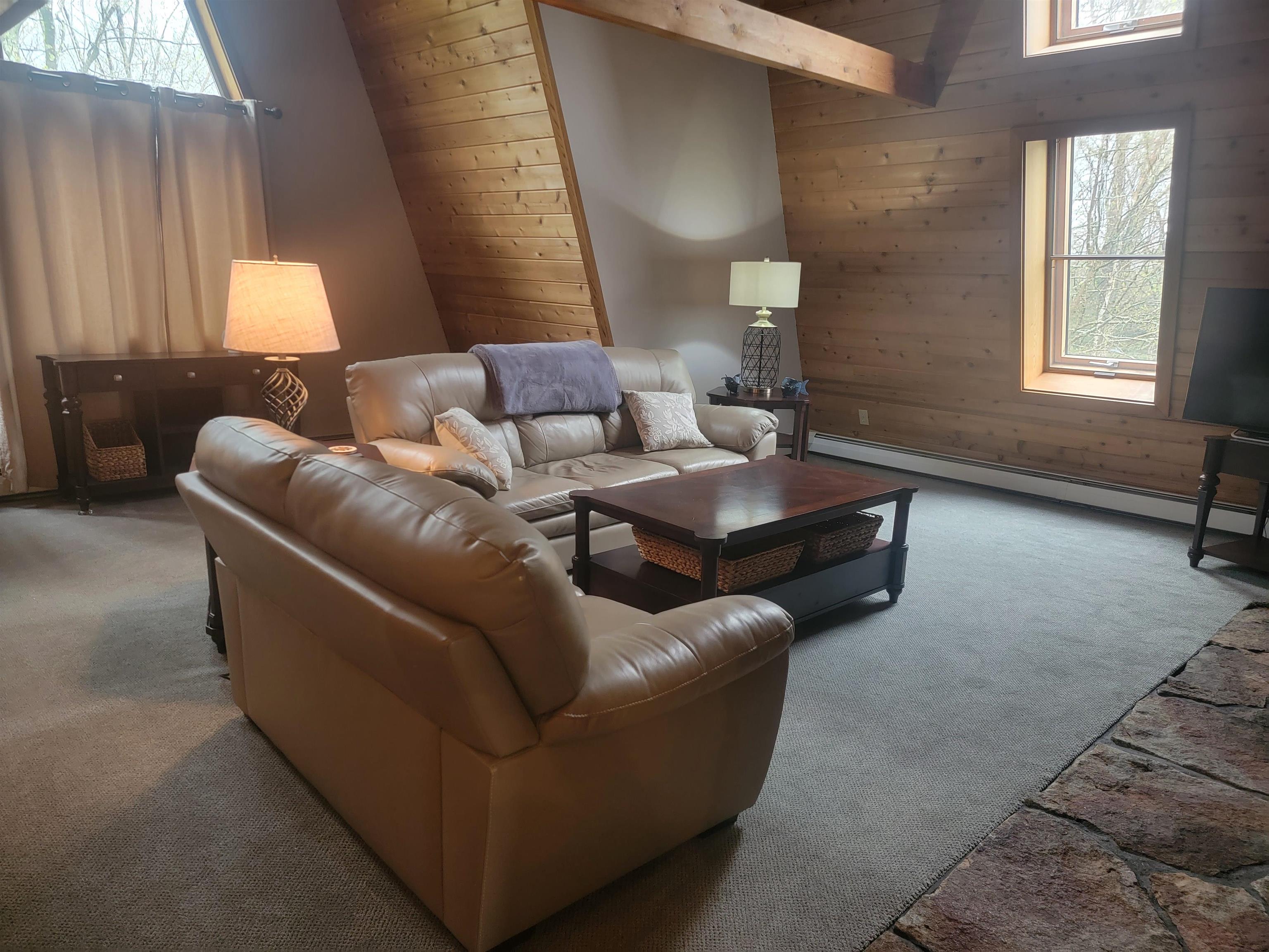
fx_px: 880
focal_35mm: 24
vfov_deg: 56.8
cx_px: 634
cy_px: 476
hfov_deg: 71.6
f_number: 1.8
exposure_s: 1/40
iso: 250
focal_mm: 6.7
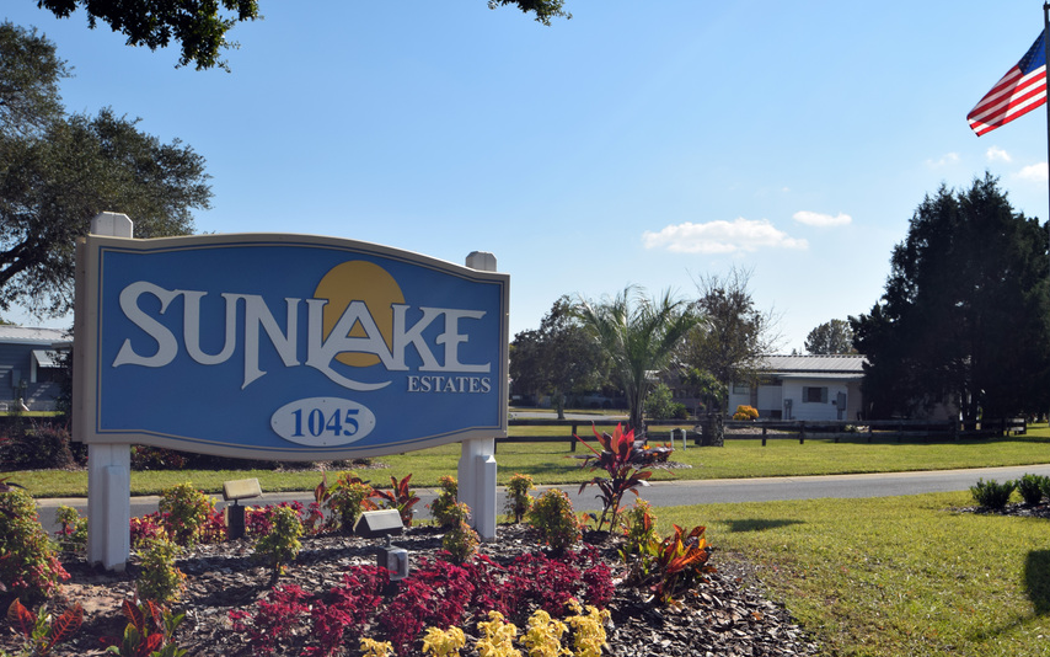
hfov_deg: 52.0
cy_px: 403
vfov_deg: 33.8
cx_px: 569
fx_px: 1076
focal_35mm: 38
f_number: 10
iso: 100
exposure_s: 1/200
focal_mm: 21
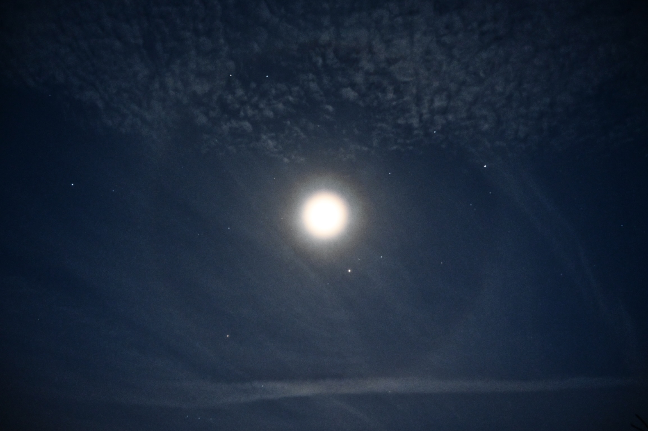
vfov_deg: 53.1
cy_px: 216
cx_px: 324
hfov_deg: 73.8
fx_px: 432
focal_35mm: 24
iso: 6400
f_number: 4
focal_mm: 24
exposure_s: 1/2
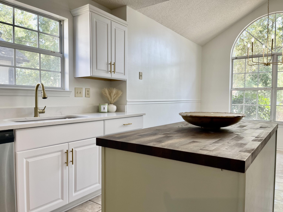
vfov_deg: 53.1
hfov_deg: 67.3
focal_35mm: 26
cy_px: 106
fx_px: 213
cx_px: 142
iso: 64
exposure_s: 1/120
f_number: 1.6
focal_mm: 5.1
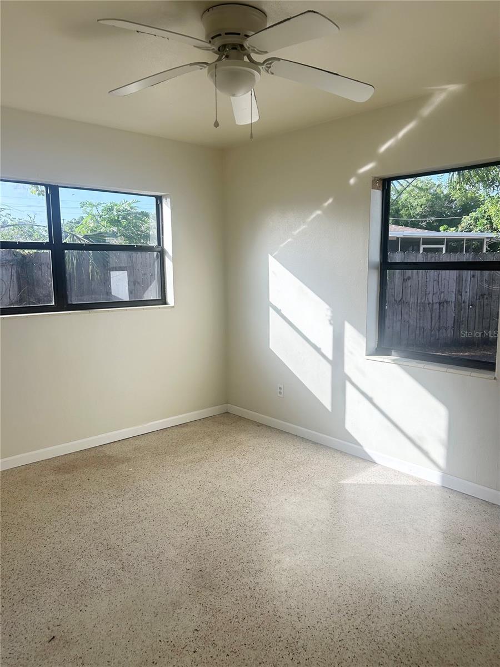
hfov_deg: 53.1
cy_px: 334
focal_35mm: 26
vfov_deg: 67.3
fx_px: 501
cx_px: 250
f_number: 1.5
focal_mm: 5.7
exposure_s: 1/846
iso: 50
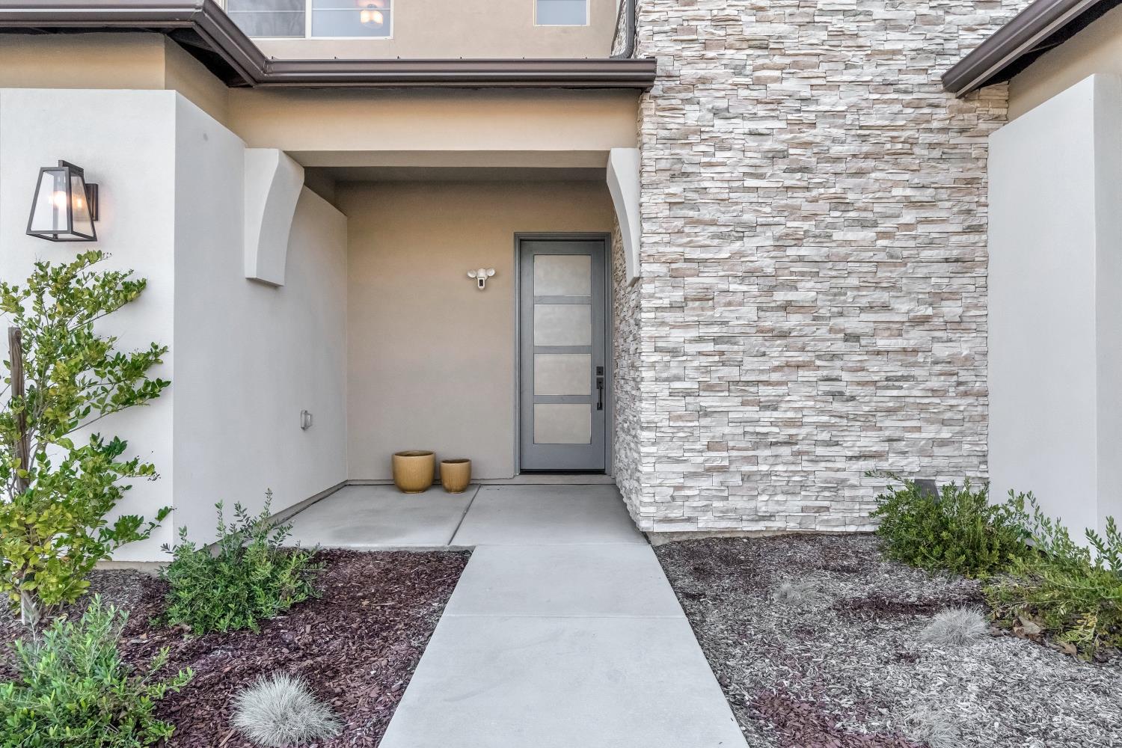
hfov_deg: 81.2
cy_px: 374
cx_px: 561
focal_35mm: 21
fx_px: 654
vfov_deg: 59.5
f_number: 9
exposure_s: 1/160
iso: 400
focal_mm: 14
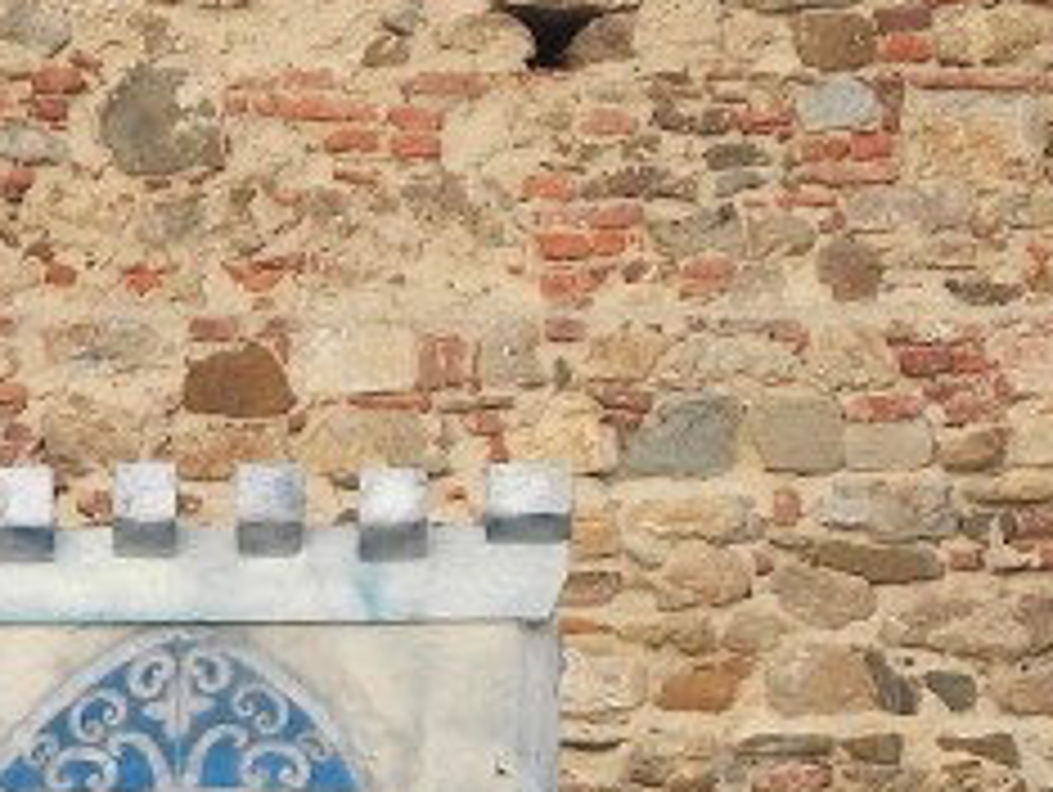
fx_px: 12515
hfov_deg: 4.8
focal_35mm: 411
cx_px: -738
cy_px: 1539
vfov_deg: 3.6
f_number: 4.5
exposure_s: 1/125
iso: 100
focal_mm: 20.1
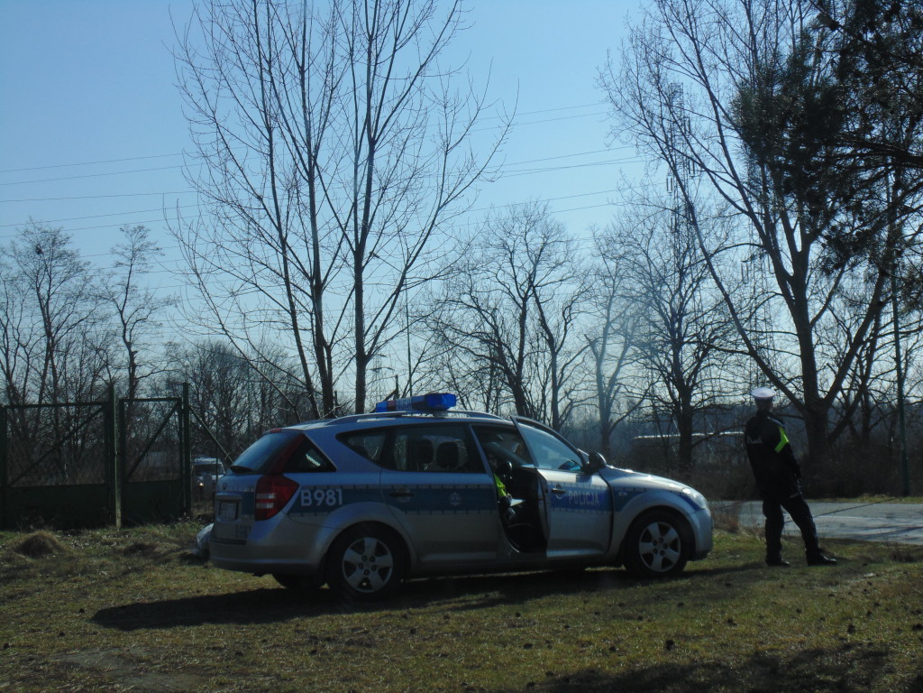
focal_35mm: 53
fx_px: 1413
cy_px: 346
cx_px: 462
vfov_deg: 27.5
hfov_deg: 36.2
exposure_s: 1/1000
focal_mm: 9.5
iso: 80
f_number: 3.9
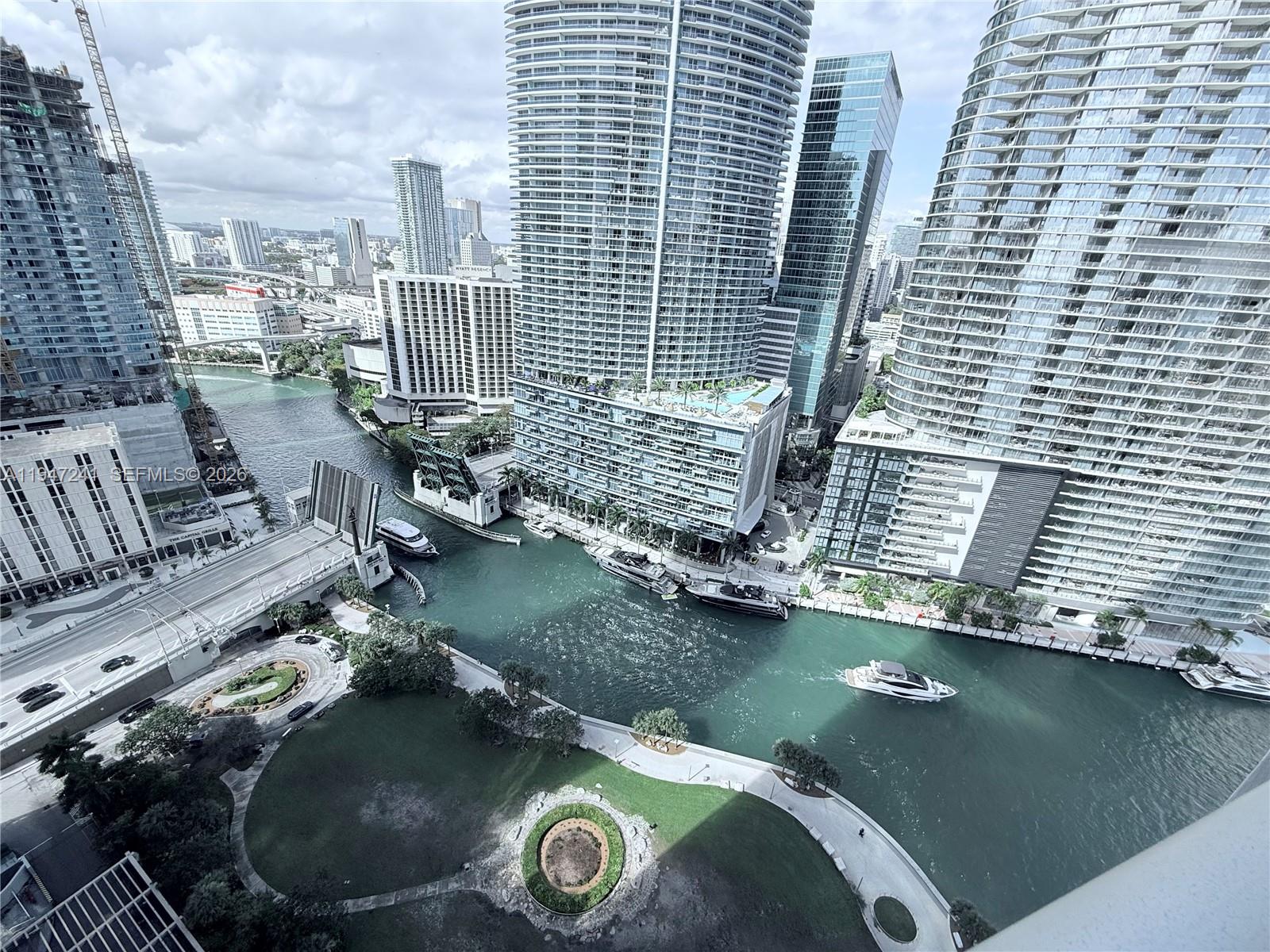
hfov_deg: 102.1
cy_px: 476
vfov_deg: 85.7
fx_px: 514
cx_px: 635
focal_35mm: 14
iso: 50
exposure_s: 1/1189
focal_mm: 2.22
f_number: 2.2
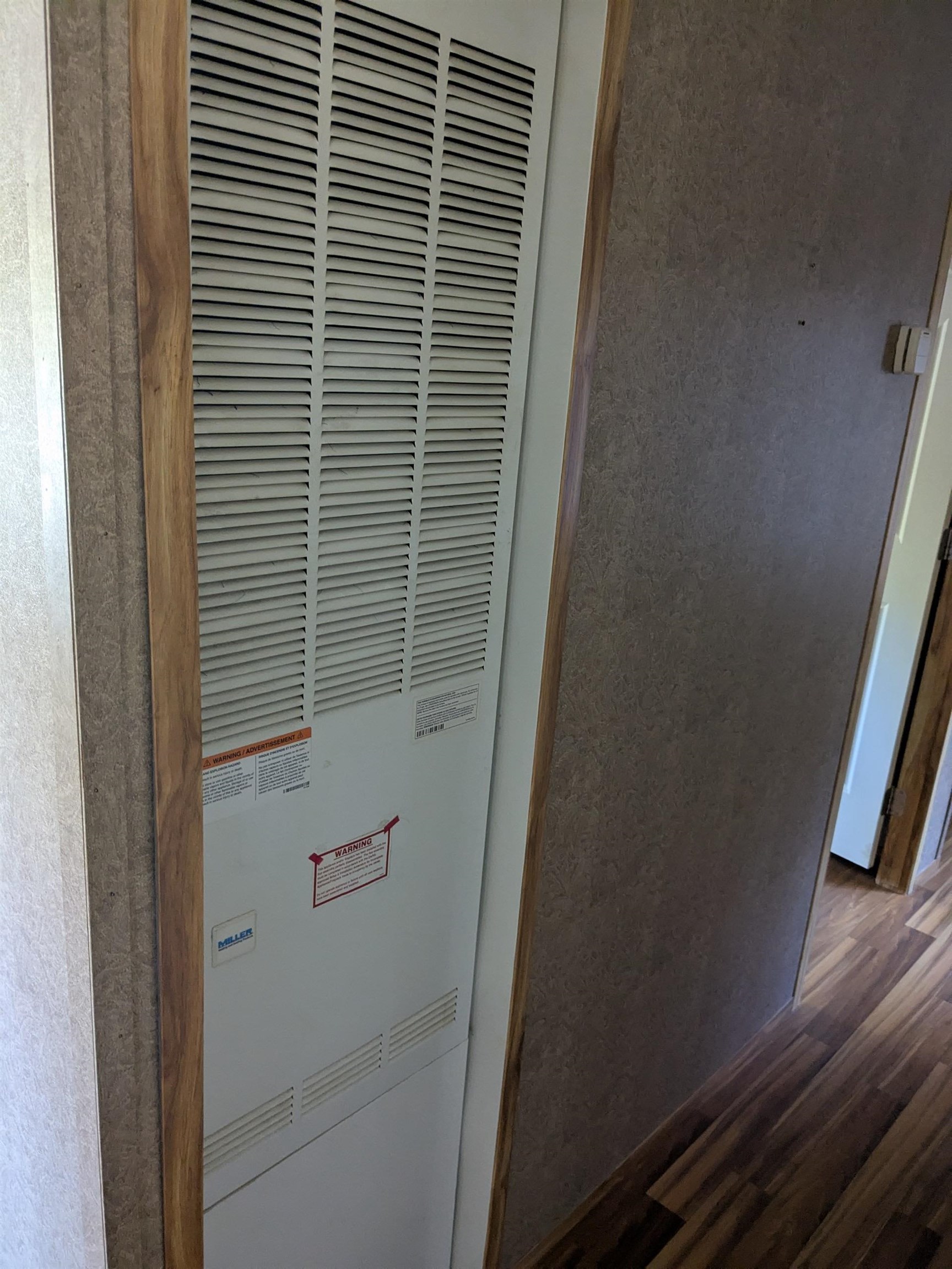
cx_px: 476
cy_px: 634
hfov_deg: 51.4
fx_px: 990
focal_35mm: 27
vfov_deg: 65.3
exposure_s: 1/24
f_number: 1.73
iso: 240
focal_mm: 4.38
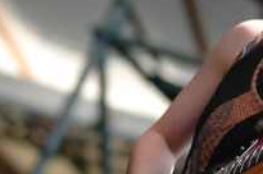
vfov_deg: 3.5
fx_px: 2830
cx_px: 254
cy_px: 54
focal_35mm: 388
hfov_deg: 5.3
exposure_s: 1/5000
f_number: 2.8
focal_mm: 100
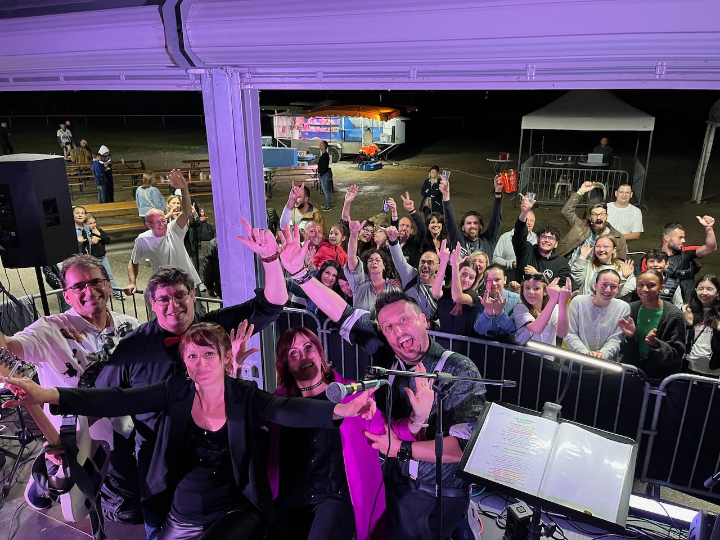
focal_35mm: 26
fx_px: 541
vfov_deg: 53.1
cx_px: 360
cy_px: 270
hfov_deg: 67.3
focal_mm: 5.1
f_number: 1.6
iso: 640
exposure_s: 1/38
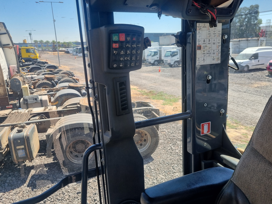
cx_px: 136
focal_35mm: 26
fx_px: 204
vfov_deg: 53.1
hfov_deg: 67.3
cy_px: 102
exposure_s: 1/834
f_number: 1.8
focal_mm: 5.4
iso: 50
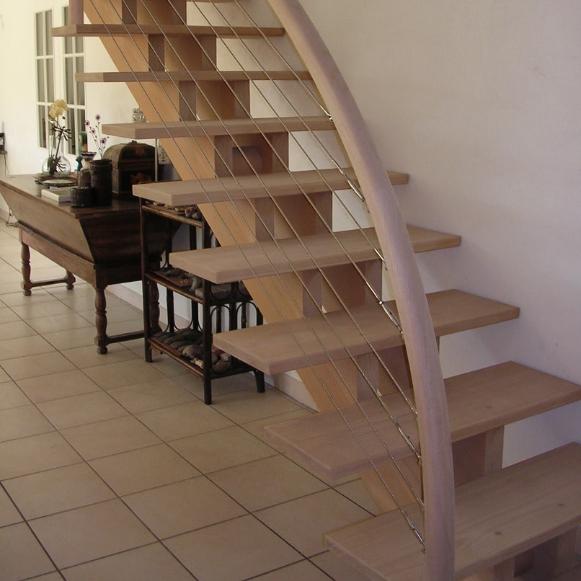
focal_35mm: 45
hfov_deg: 37.6
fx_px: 855
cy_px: 193
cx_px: 291
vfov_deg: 37.1
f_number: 2.8
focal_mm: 5.8
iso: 100
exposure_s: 1/30
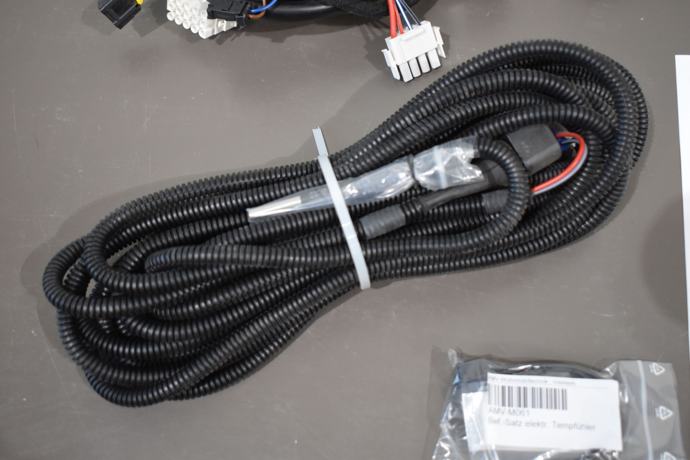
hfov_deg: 46.4
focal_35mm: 42
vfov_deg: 31.9
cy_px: 230
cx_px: 345
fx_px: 805
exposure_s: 1/125
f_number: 4.2
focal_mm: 28
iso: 1000
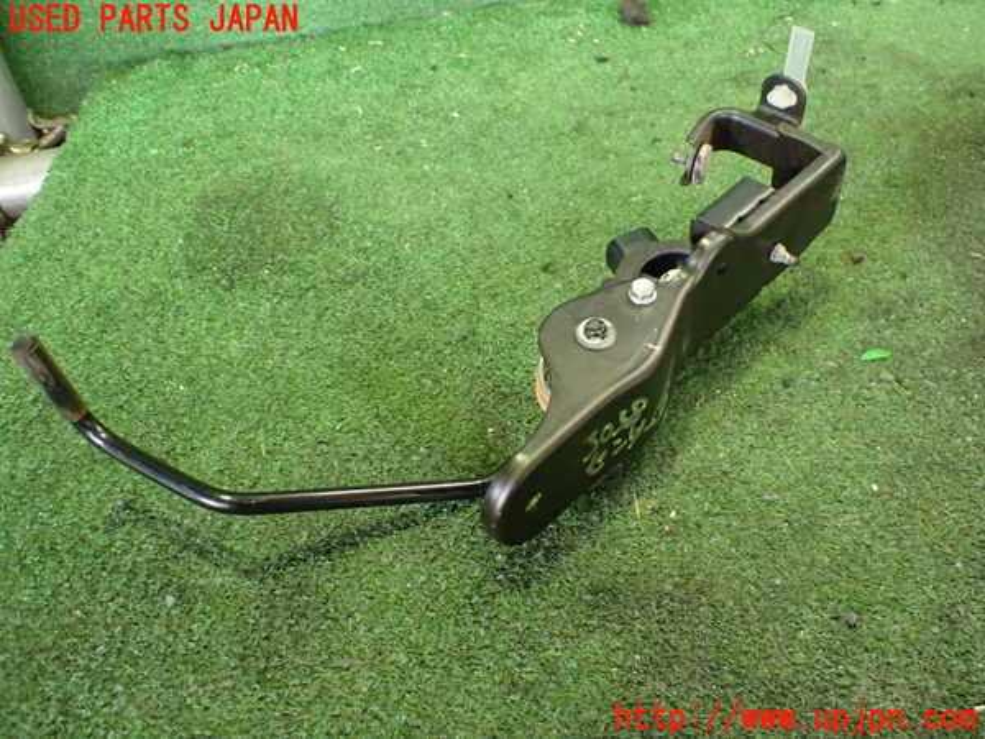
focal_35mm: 30
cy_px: 370
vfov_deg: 46.8
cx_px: 492
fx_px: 854
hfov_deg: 60.0
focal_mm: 5.4
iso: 800
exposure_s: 1/30
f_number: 2.3
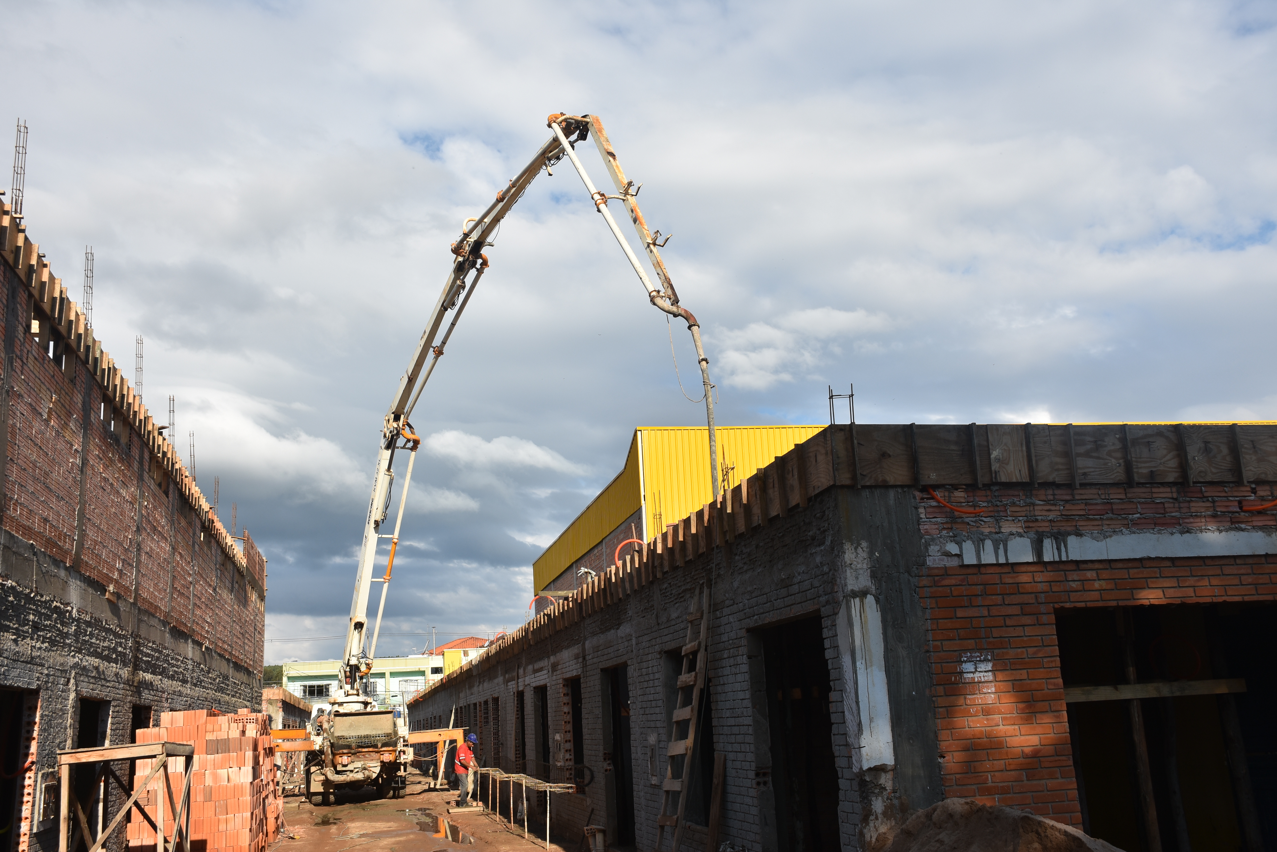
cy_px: 426
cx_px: 638
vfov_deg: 38.4
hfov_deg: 55.1
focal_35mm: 34
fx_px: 1224
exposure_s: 1/500
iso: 140
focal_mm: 23
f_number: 8
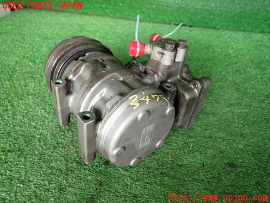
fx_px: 195
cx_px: 135
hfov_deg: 69.4
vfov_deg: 54.9
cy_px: 102
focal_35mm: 25
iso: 200
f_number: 2
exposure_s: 1/60
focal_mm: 4.5
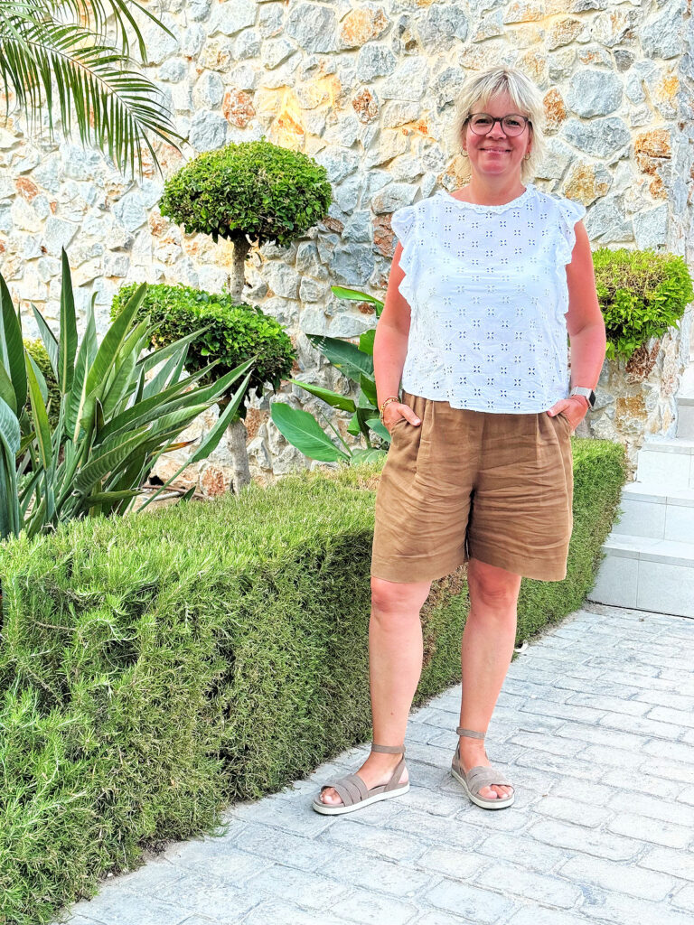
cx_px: 347
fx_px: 1283
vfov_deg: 39.7
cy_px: 462
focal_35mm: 48
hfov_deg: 30.3
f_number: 1.78
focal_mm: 6.76
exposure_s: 1/255
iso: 64
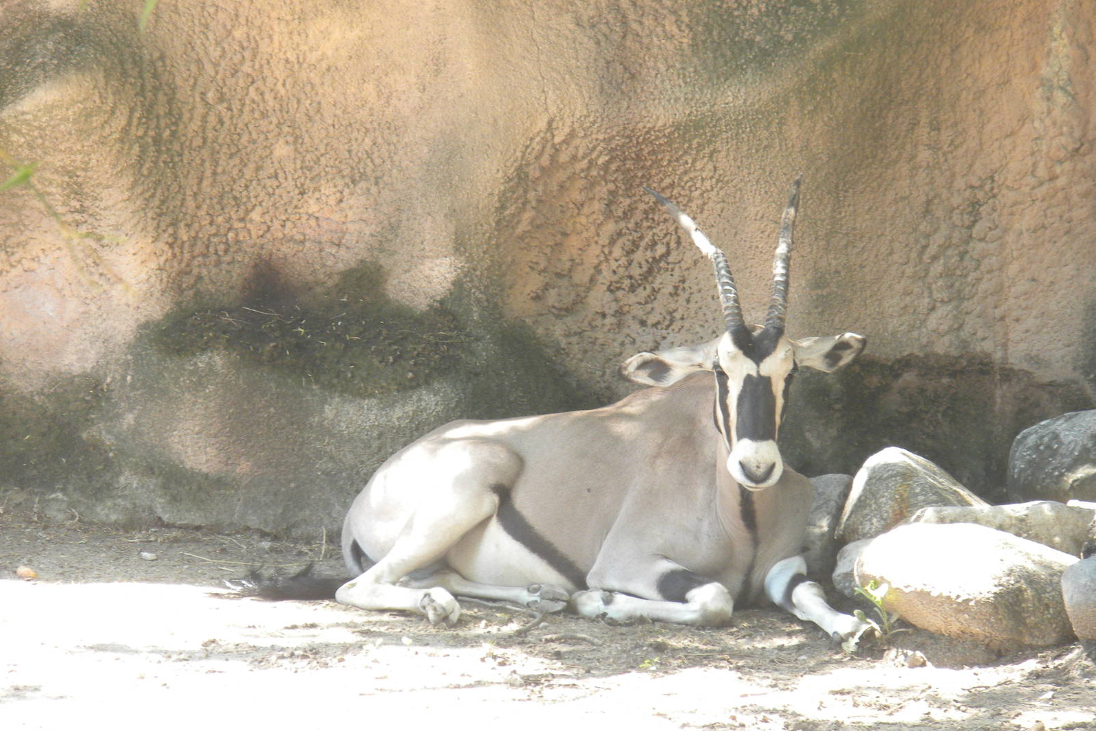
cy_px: 363
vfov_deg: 5.5
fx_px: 7550
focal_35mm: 248
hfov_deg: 8.3
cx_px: 548
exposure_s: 1/55
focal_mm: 42.1
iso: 157
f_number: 5.2
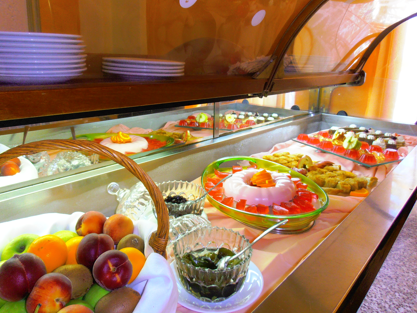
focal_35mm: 27
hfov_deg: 65.3
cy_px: 137
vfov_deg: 51.2
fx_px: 325
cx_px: 200
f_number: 3
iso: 125
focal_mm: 4.2
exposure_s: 1/30
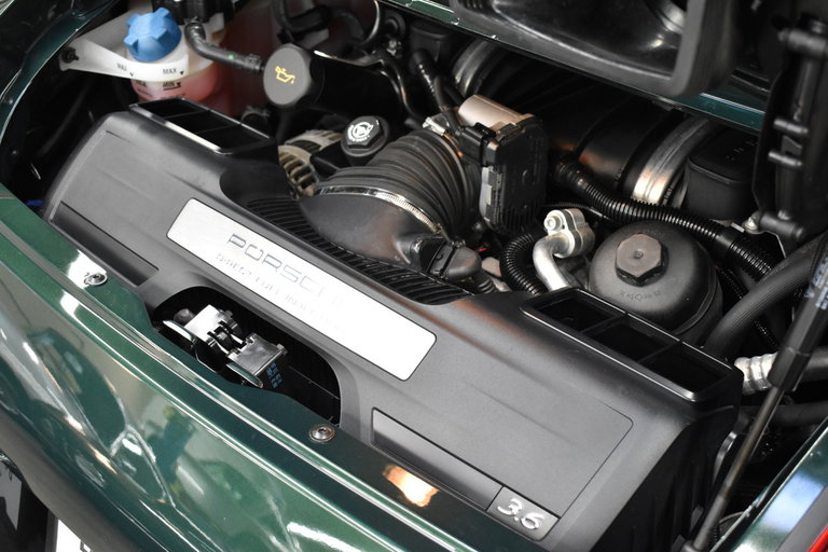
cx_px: 414
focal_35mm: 48
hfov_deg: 41.1
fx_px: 1104
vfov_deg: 28.1
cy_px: 276
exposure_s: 1/50
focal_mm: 32
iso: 2500
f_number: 4.5
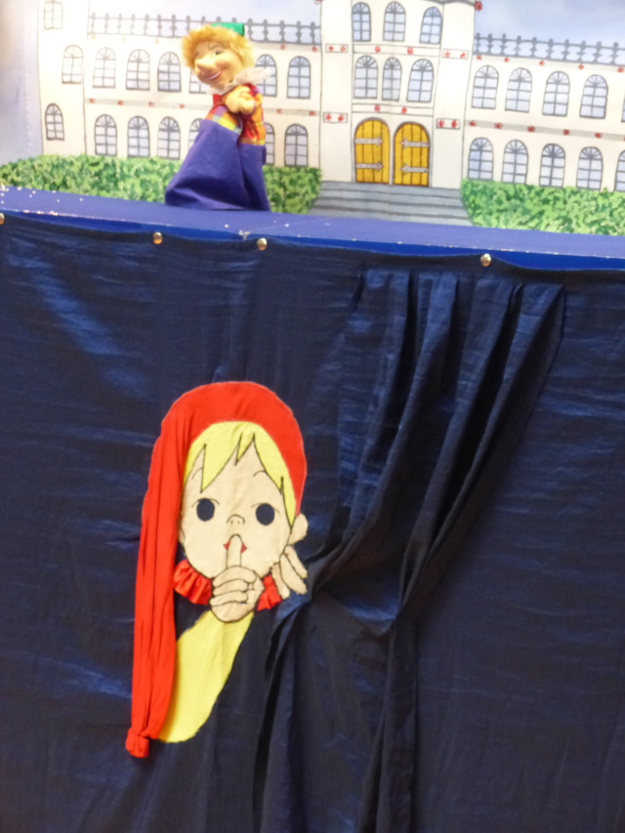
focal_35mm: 138
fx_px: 3321
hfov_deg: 10.8
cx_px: 312
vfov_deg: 14.3
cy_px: 416
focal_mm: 24.8
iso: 800
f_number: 3.2
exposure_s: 1/100
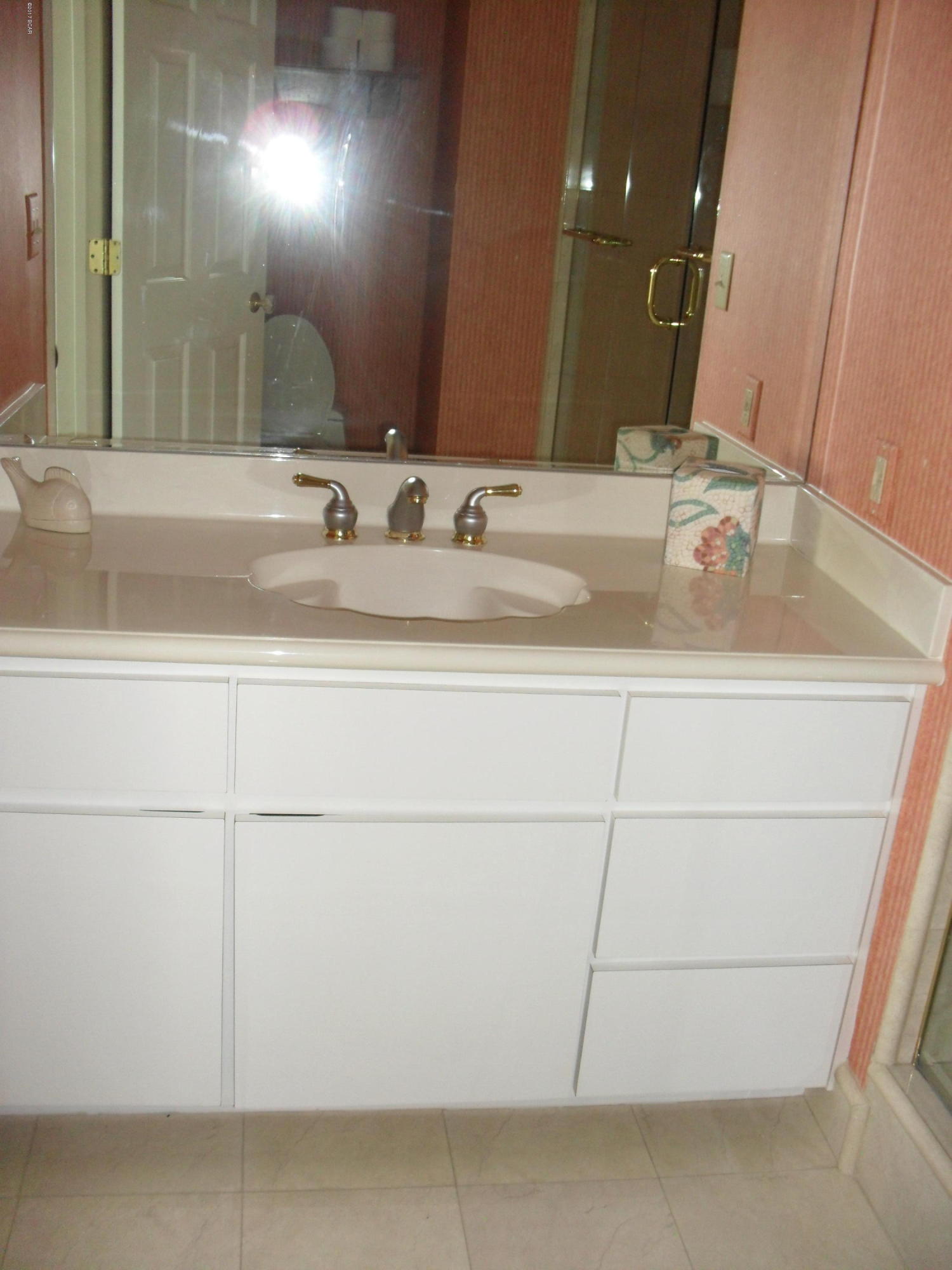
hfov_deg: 40.7
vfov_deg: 52.6
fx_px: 1283
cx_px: 476
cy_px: 635
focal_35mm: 35
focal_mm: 6.3
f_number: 3.2
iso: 200
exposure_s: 1/45
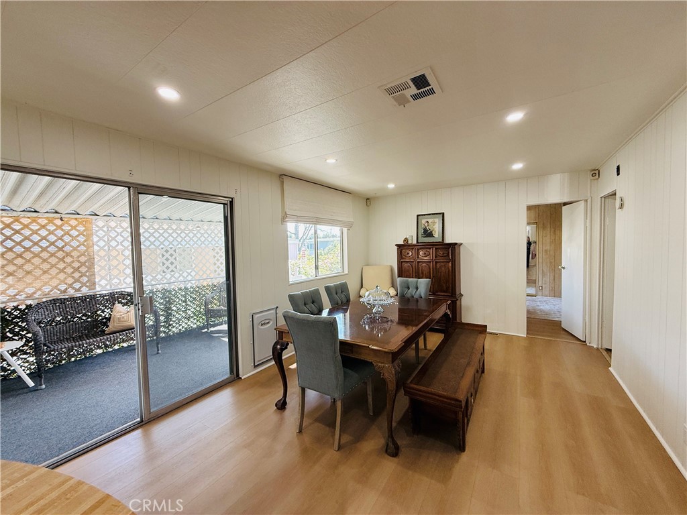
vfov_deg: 85.7
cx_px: 344
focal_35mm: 14
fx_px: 278
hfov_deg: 102.1
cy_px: 258
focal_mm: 2.22
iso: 125
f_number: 2.2
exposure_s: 1/99
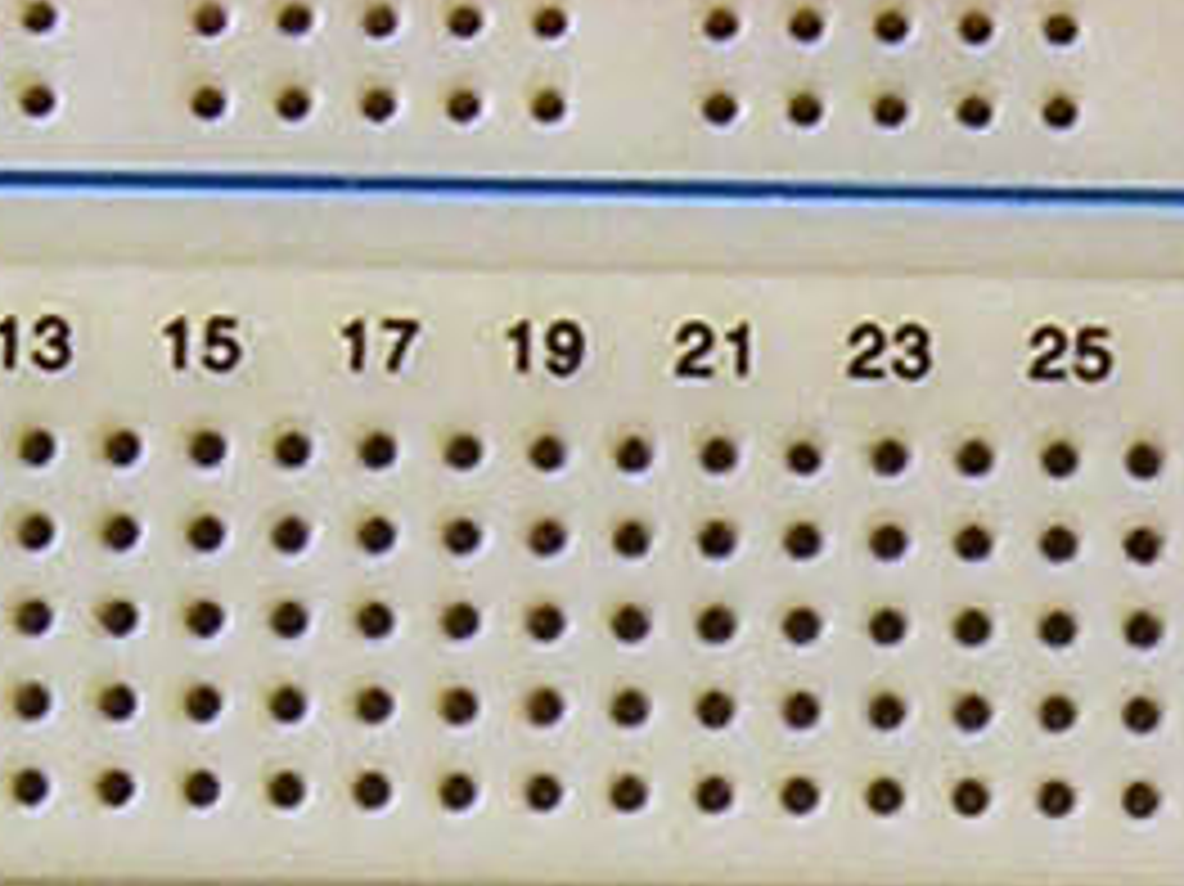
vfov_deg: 6.7
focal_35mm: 219
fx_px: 7487
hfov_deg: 8.9
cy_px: 1214
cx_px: 1517
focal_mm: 4.7
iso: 100
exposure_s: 1/18.7
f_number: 2.6
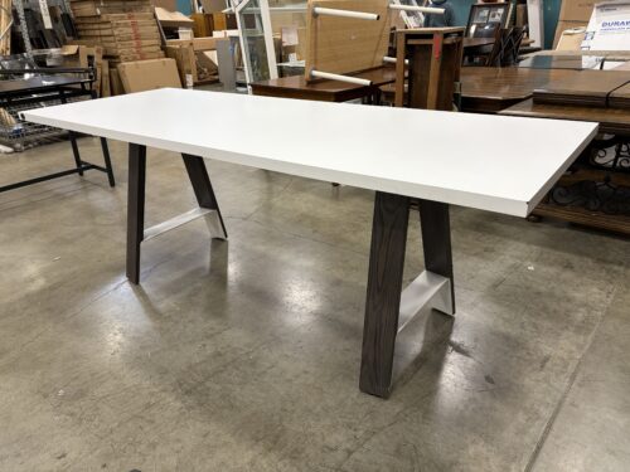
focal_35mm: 26
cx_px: 315
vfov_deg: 53.1
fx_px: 473
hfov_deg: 67.3
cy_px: 236
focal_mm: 5.96
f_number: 1.6
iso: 125
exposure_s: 1/60
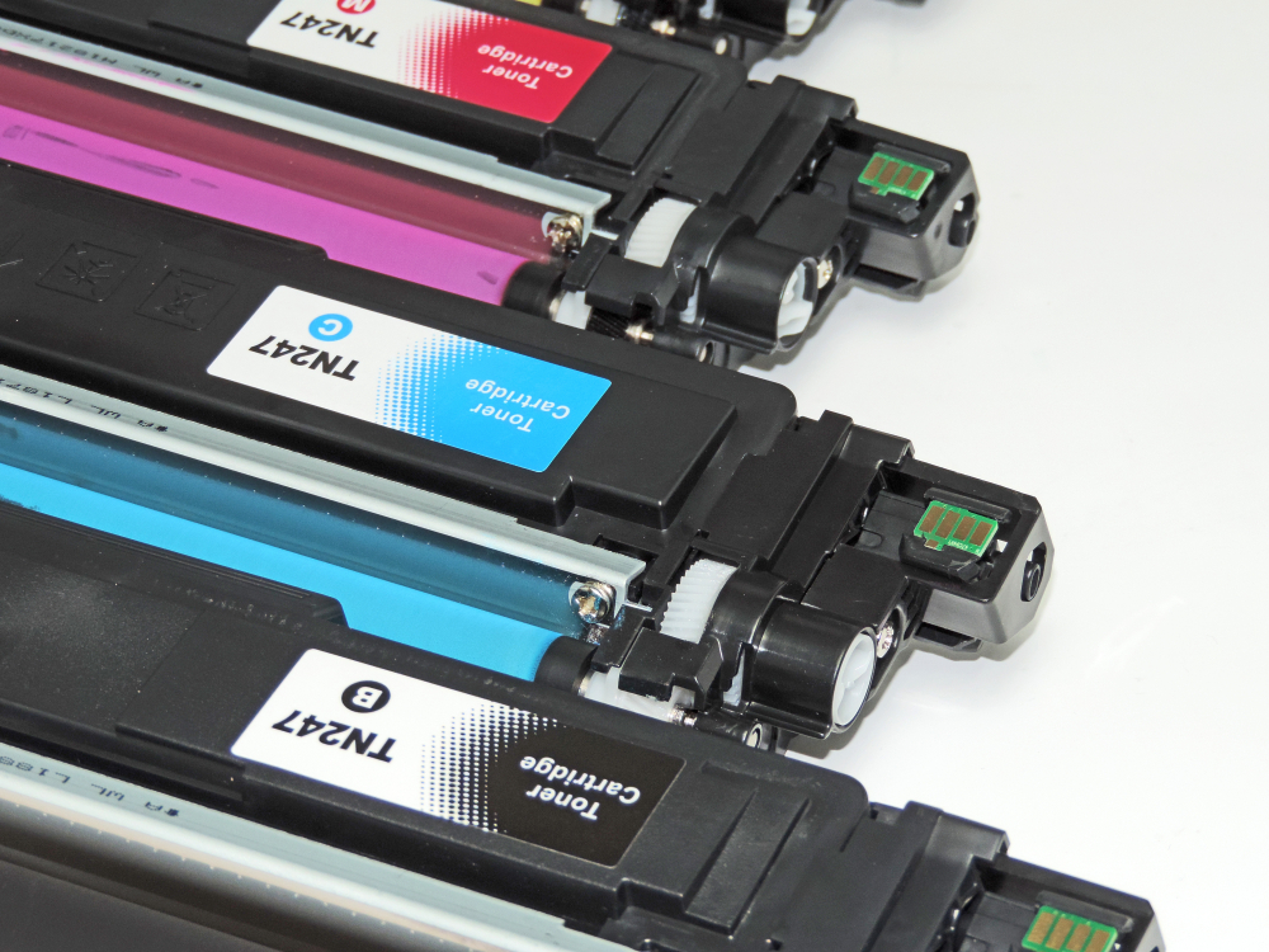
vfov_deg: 11.0
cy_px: 476
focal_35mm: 135
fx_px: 4949
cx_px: 634
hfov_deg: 14.6
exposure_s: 1/60
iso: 200
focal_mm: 24
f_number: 4.3
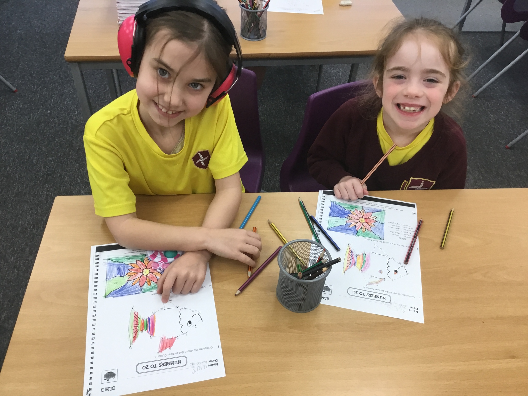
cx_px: 264
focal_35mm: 31
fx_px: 473
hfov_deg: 58.4
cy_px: 198
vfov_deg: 45.4
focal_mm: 3.3
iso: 32
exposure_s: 1/33
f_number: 2.4
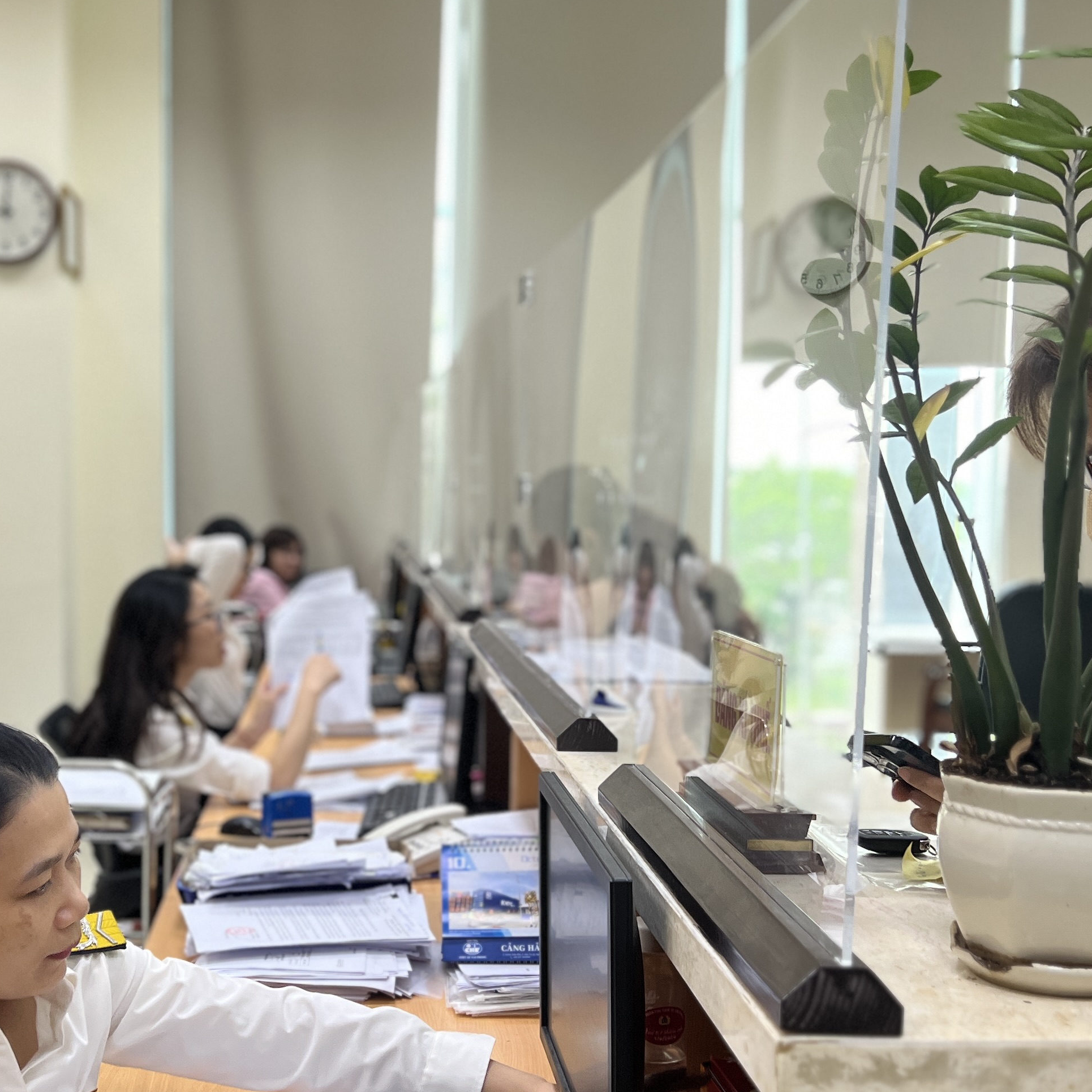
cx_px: 401
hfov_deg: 35.1
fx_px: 1713
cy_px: 595
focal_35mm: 48
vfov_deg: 35.3
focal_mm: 5.7
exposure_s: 1/100
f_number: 1.5
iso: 100
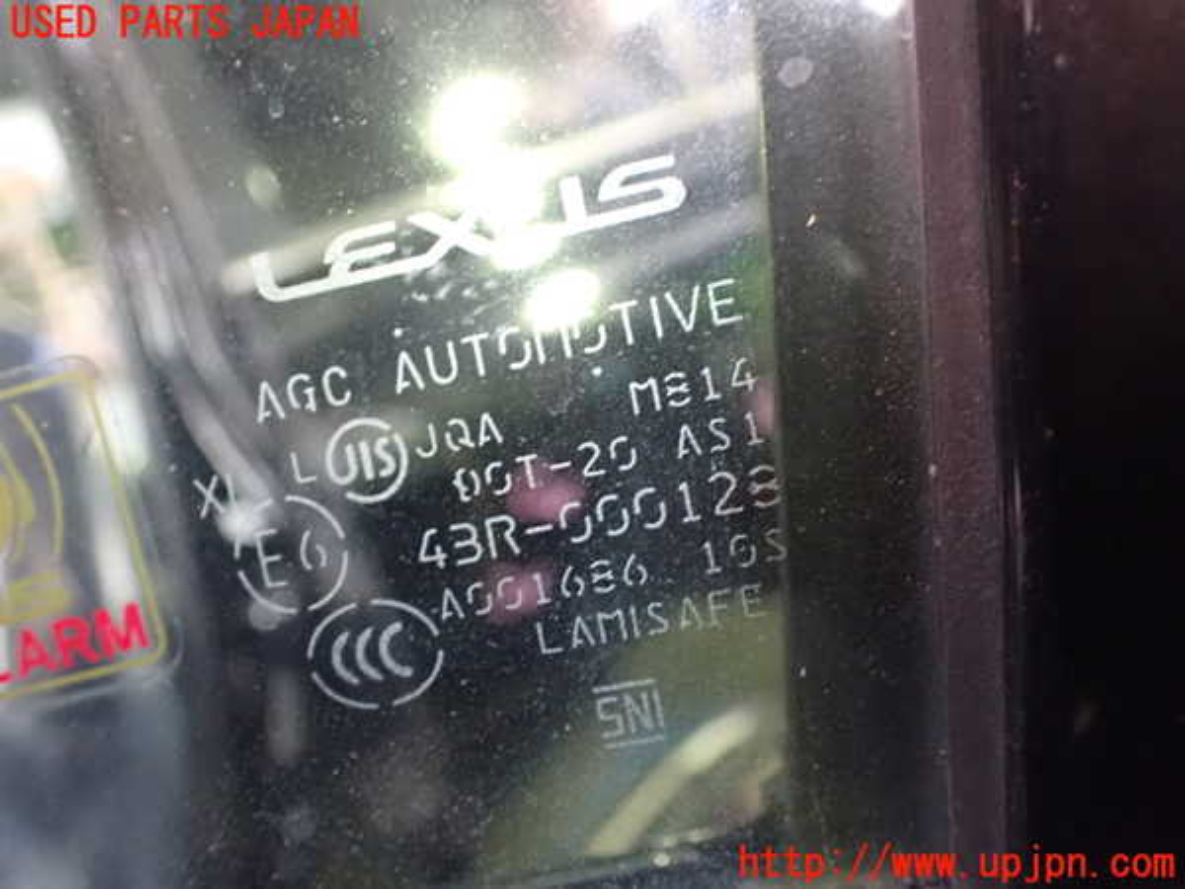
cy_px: 444
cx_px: 592
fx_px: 1027
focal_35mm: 30
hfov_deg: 60.0
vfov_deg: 46.8
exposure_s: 1/25
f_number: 2.3
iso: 1600
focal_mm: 5.4
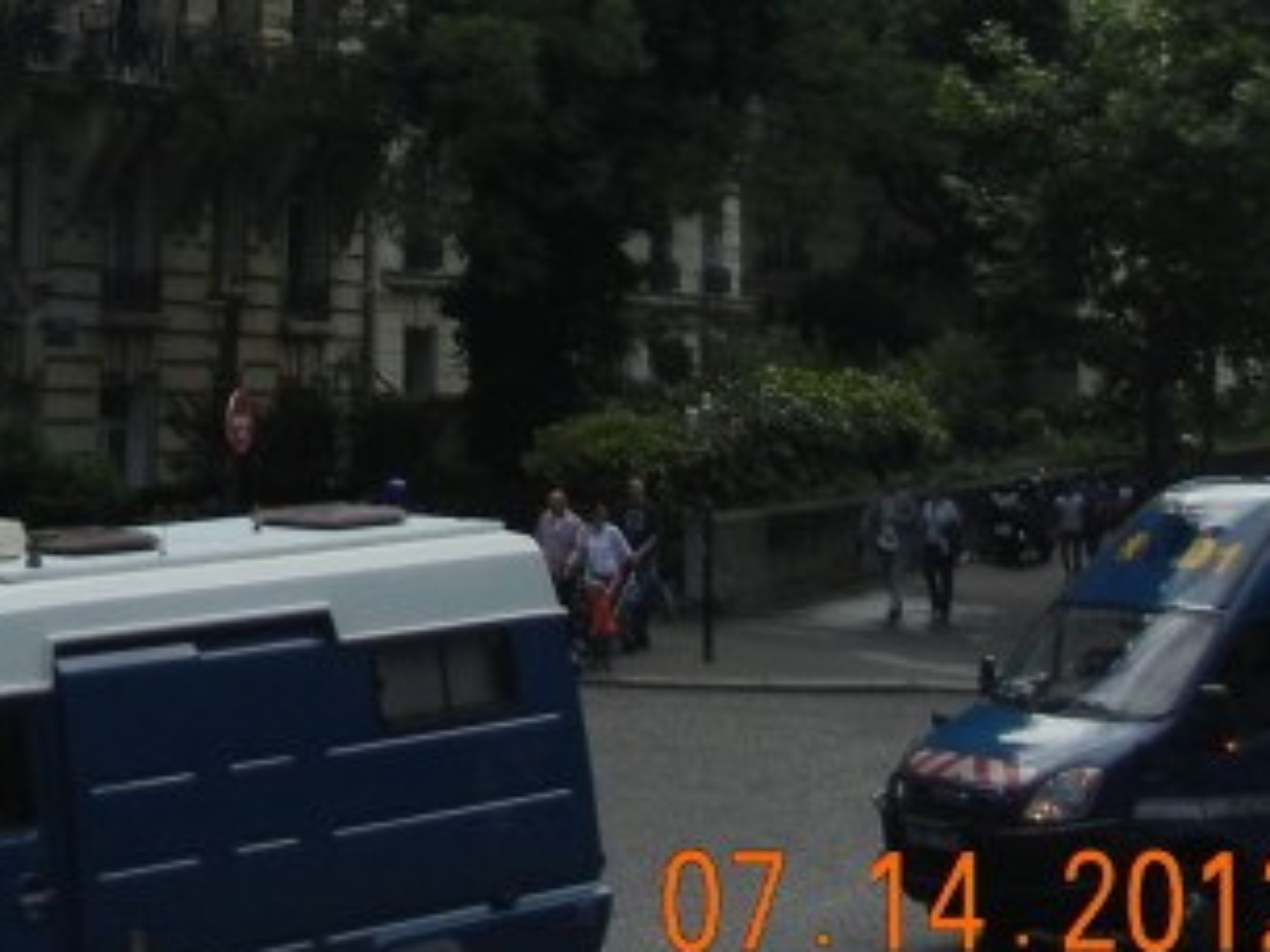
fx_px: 3706
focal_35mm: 101
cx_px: -163
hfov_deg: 18.6
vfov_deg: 13.9
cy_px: -367
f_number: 7
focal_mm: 5.4
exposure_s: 1/353
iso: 160
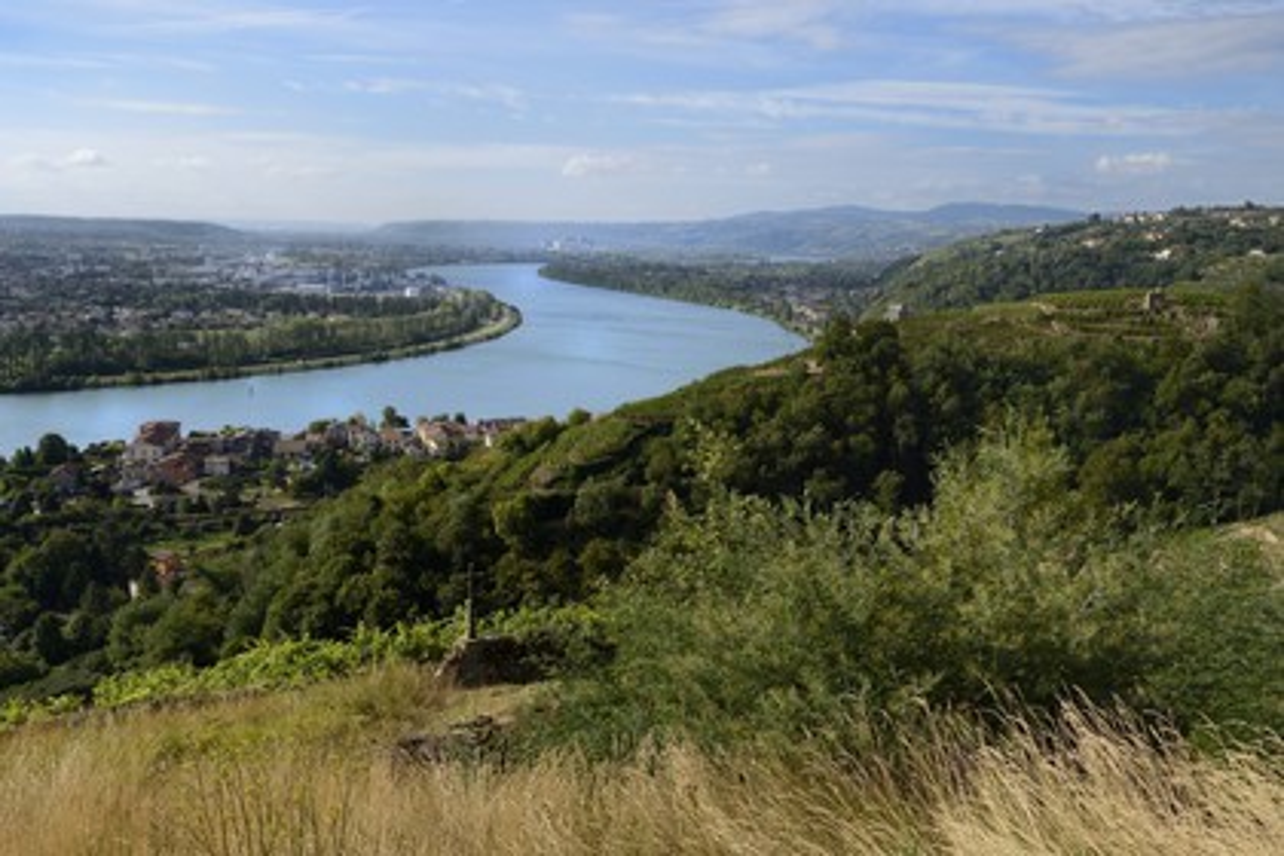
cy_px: 428
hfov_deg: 58.7
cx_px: 642
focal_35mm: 32
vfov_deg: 41.1
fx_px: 1141
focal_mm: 32
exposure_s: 1/200
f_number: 14
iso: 200
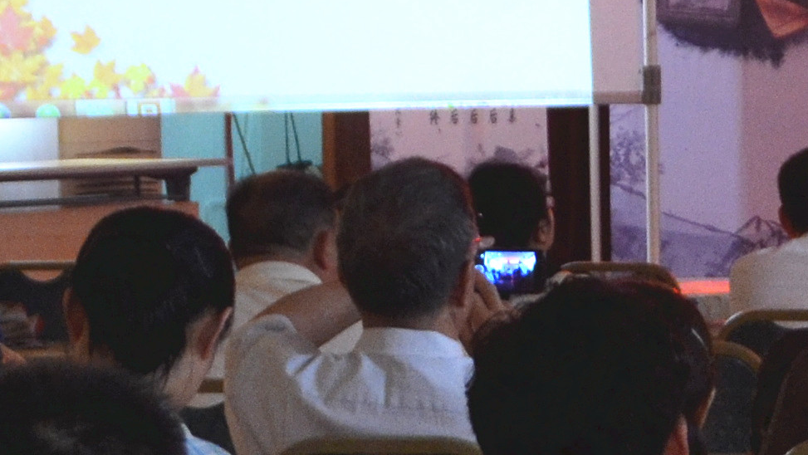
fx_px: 5101
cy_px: 256
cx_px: 1149
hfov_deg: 8.9
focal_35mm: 238
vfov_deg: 5.1
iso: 900
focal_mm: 32
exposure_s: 1/30
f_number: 5.6
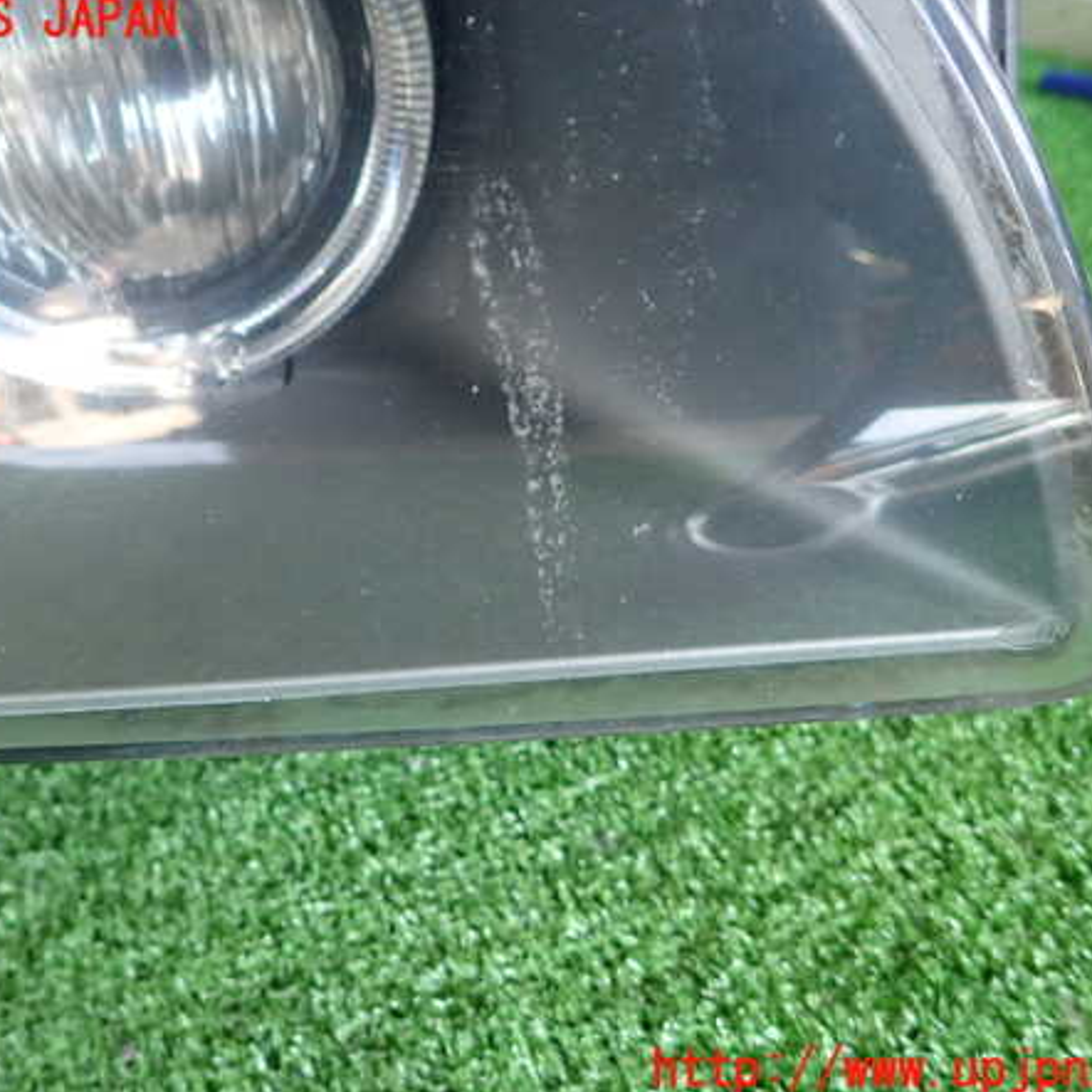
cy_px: 546
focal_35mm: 30
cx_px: 469
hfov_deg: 53.9
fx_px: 1071
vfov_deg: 54.0
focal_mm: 4.5
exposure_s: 1/50
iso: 200
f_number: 2
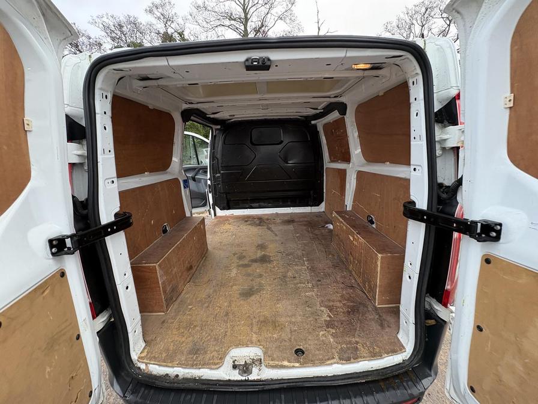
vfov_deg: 85.7
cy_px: 202
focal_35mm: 14
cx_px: 269
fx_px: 218
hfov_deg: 102.1
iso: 160
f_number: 2.2
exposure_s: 1/99
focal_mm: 2.22
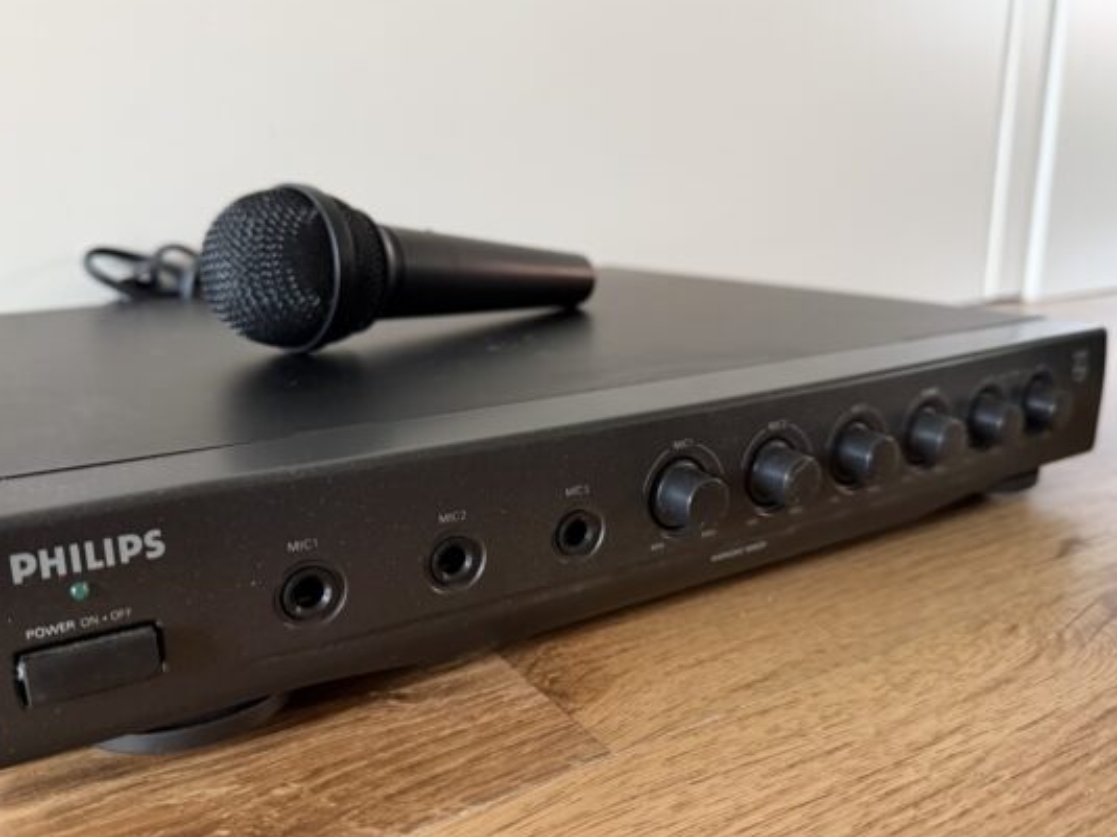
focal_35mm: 28
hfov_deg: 63.4
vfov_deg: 49.7
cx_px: 534
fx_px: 903
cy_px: 443
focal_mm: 6.76
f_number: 1.78
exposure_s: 1/57
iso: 800
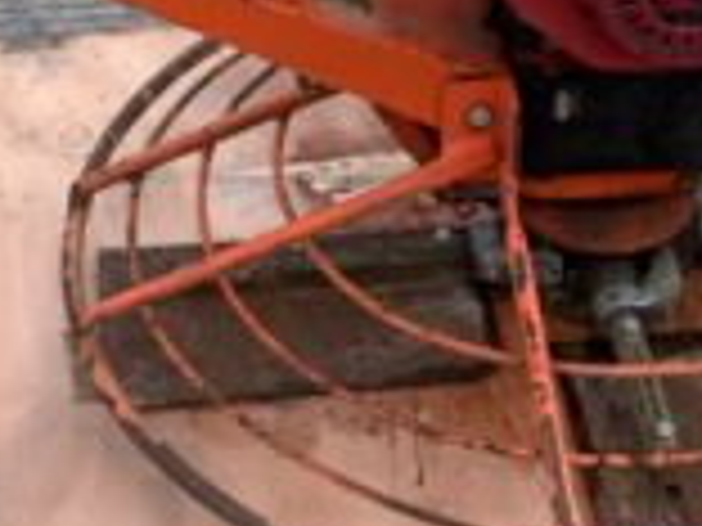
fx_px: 2413
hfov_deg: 16.5
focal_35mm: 119
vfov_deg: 12.4
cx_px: 490
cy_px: 198
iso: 16
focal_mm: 3
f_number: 1.8
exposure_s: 1/212
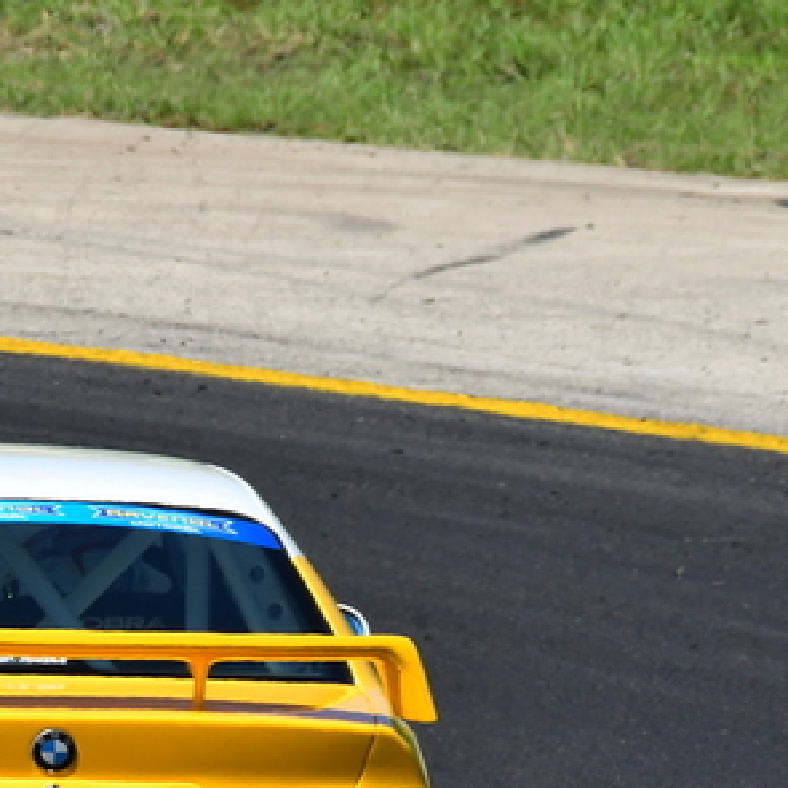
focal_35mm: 1727
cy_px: 661
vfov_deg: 1.0
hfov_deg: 1.0
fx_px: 44478
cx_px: -136
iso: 500
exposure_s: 1/640
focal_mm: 500
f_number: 13
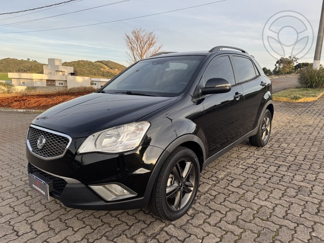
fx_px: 225
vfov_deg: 56.8
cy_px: 122
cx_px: 162
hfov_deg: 71.6
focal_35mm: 24
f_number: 1.78
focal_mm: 6.76
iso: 80
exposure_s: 1/723
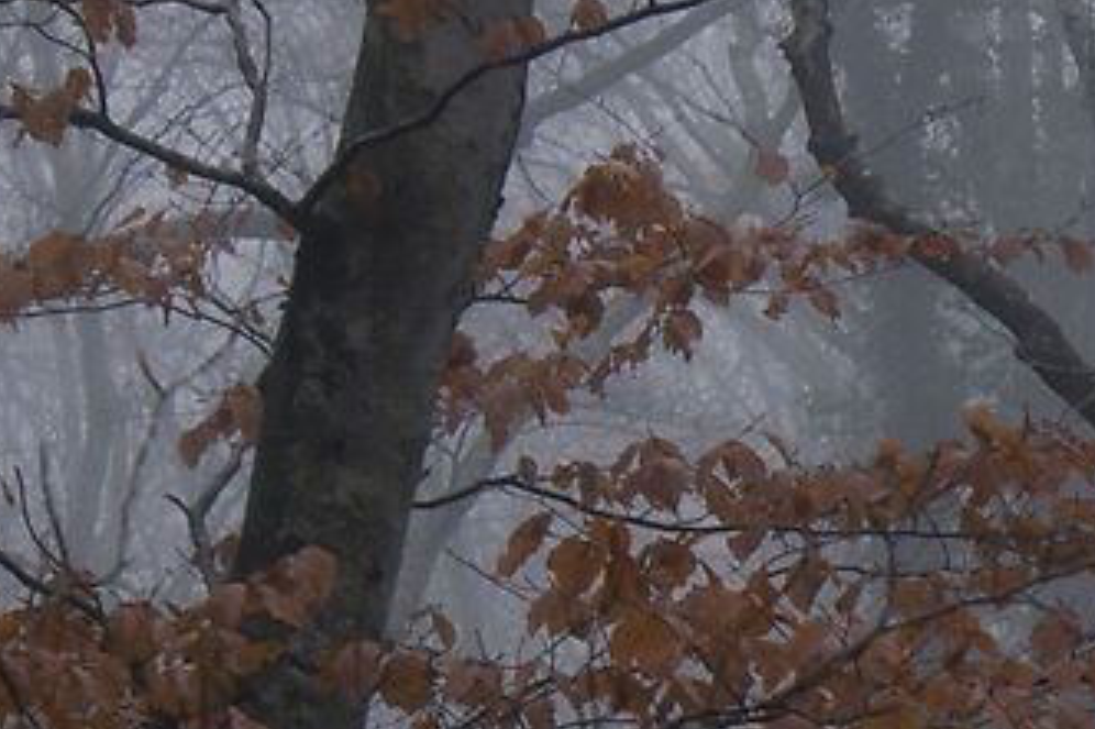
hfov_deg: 8.8
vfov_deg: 6.3
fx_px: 6597
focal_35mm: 217
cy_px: 1023
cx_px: 2404
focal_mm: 30
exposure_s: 1/60
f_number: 5.6
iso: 320
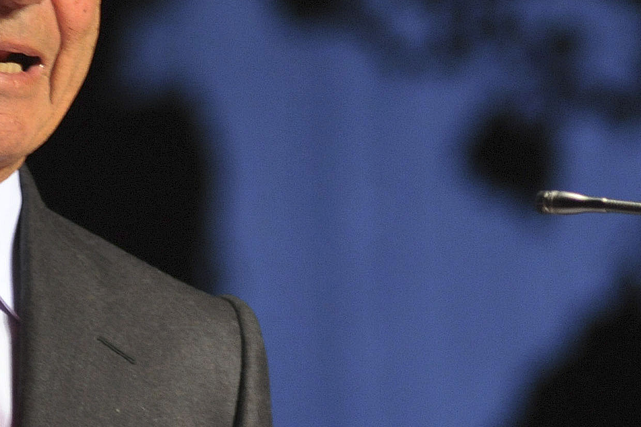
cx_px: 161
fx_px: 18274
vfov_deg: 1.3
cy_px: 291
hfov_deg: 2.0
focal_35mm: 1027
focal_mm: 300
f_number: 4
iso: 2000
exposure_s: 1/125
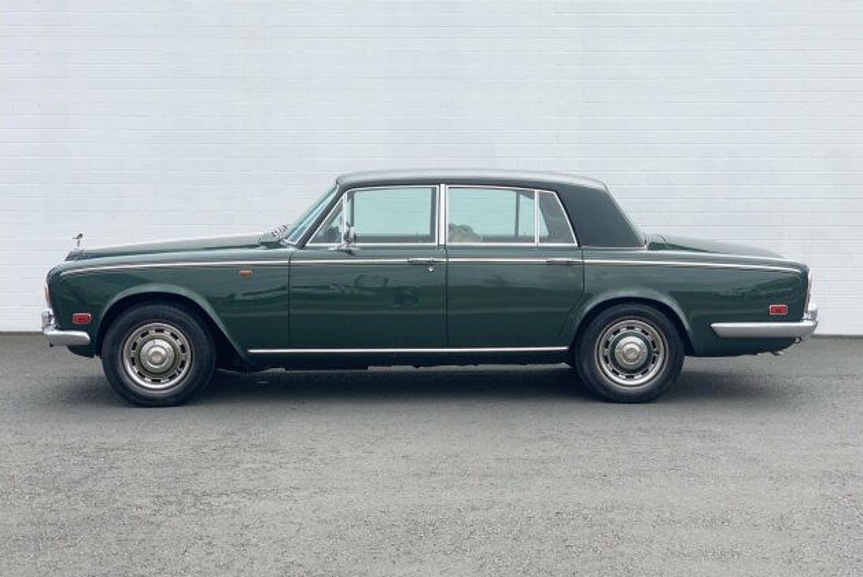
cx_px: 438
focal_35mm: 55
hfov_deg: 36.2
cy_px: 267
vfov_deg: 24.6
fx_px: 1319
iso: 16
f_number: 2.4
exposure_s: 1/592
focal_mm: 6
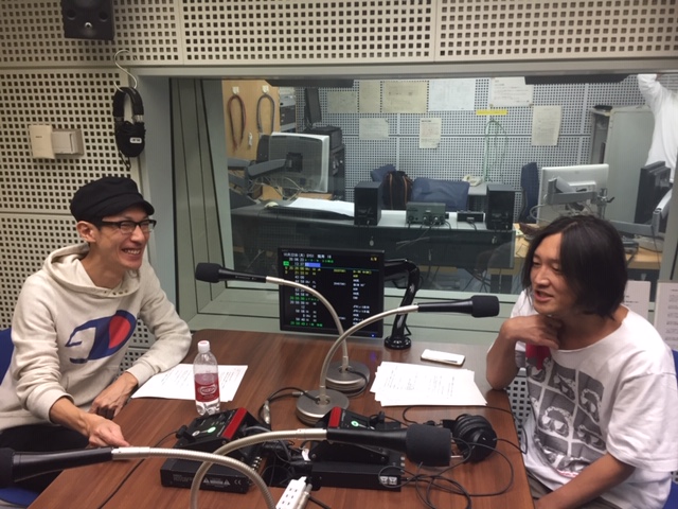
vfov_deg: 48.2
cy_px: 254
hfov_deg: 61.7
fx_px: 568
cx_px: 339
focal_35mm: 29
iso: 80
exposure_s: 1/30
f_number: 2.2
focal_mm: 4.15
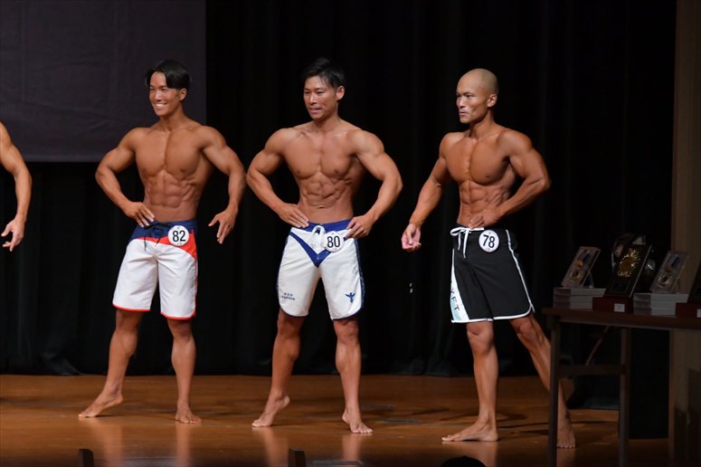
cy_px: 234
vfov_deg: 5.4
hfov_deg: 8.1
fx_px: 4963
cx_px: 350
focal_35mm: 255
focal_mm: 170
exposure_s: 1/400
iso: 5000
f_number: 5.6
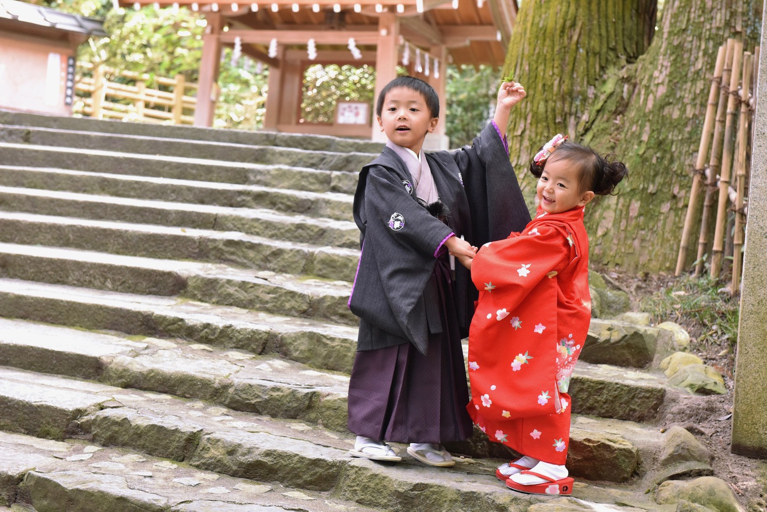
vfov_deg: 20.6
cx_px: 384
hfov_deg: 30.5
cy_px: 256
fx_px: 1407
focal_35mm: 66
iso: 4000
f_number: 6.3
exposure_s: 1/160
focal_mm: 66
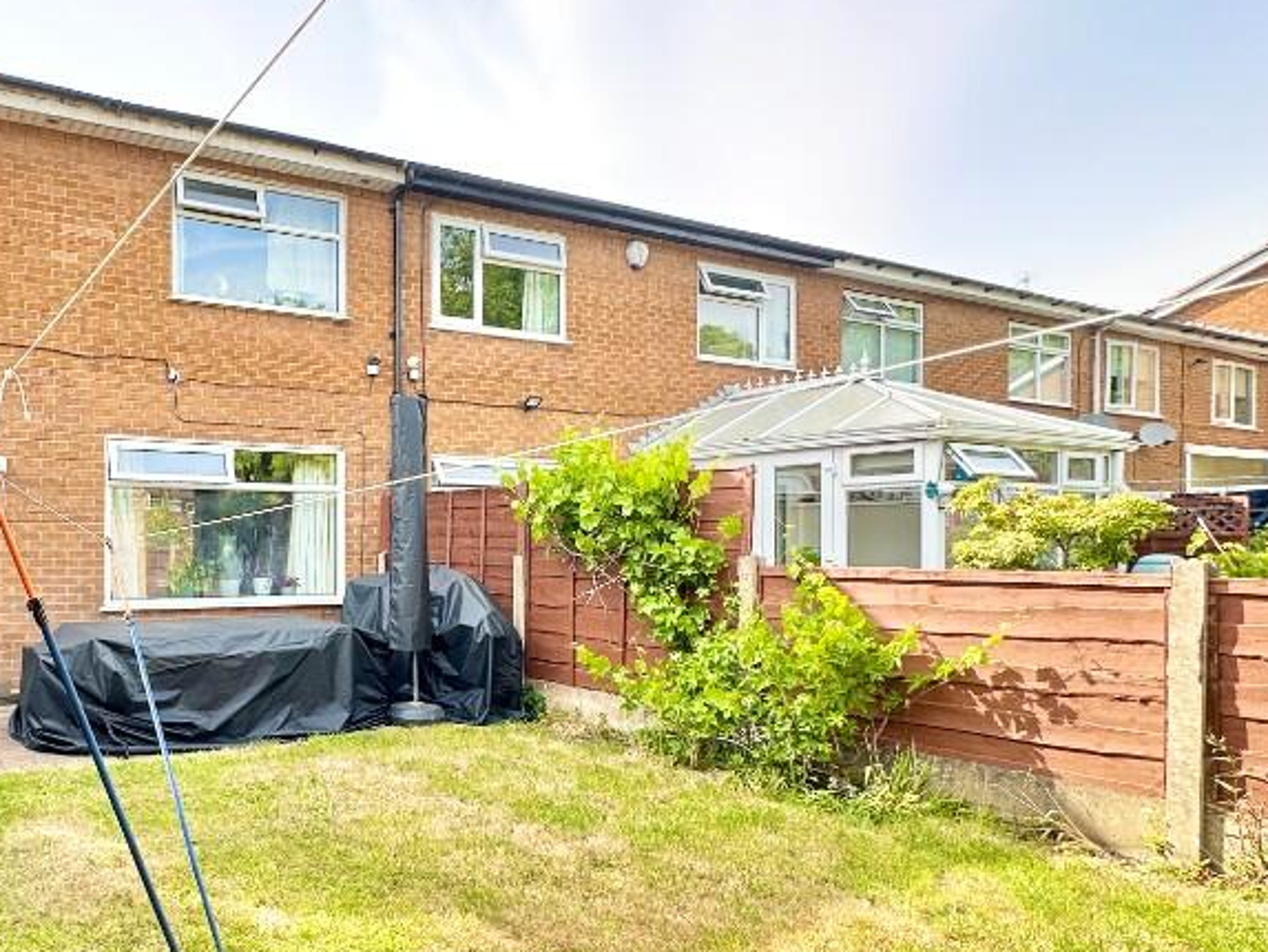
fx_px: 916
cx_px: 219
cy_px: 551
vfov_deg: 54.6
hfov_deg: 62.3
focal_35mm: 25
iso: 40
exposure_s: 1/264
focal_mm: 2.22
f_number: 2.2
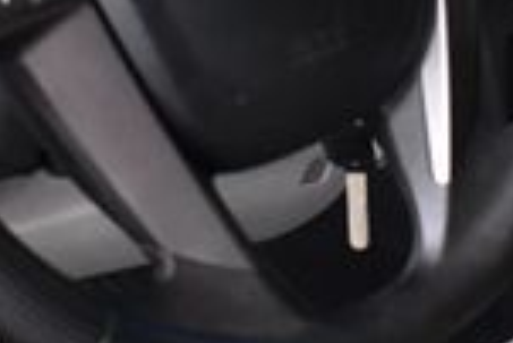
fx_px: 2182
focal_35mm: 153
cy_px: -146
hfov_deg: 13.4
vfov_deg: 8.8
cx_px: 258
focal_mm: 18
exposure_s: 1/125
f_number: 3.5
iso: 2000
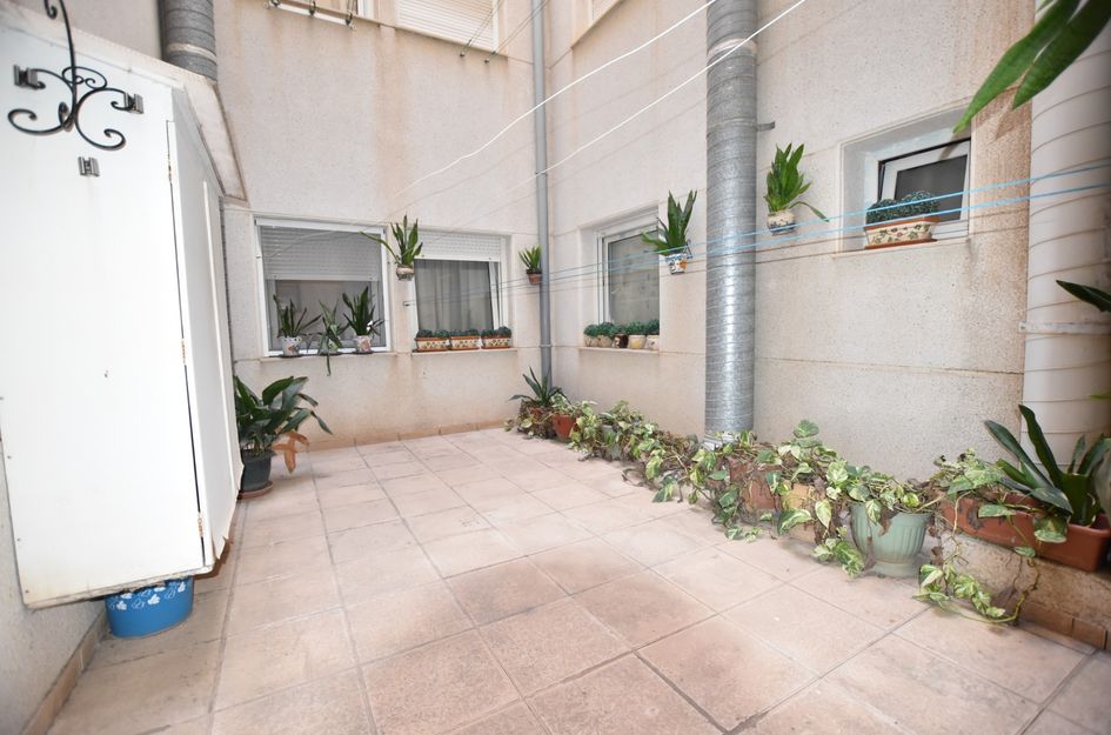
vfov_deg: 77.0
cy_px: 368
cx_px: 556
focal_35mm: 15
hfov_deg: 100.5
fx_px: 462
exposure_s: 1/200
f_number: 3.5
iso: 1400
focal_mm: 10
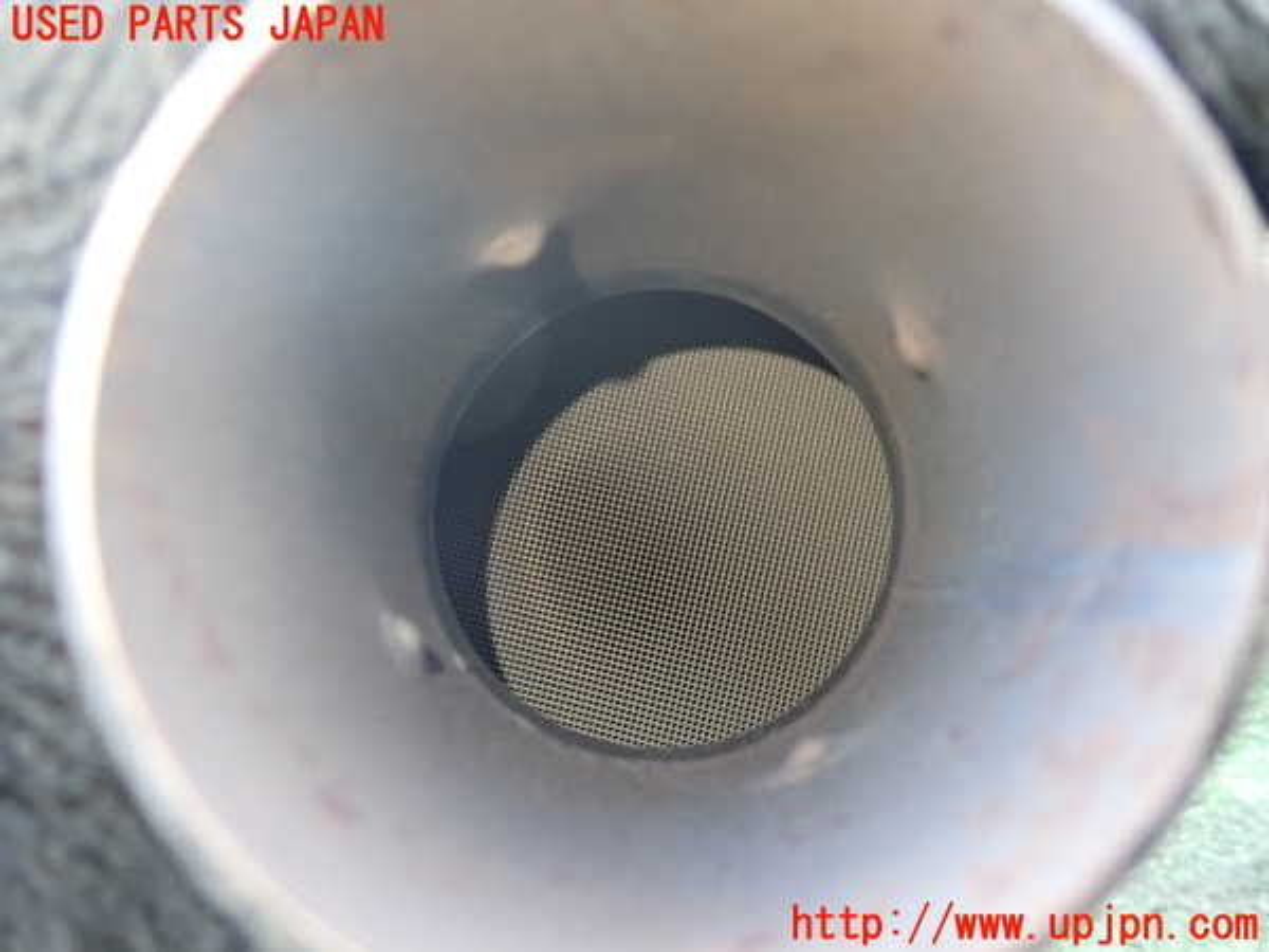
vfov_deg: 54.9
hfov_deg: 69.4
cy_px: 476
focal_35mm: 25
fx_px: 916
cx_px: 634
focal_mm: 4.5
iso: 200
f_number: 2
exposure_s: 1/30
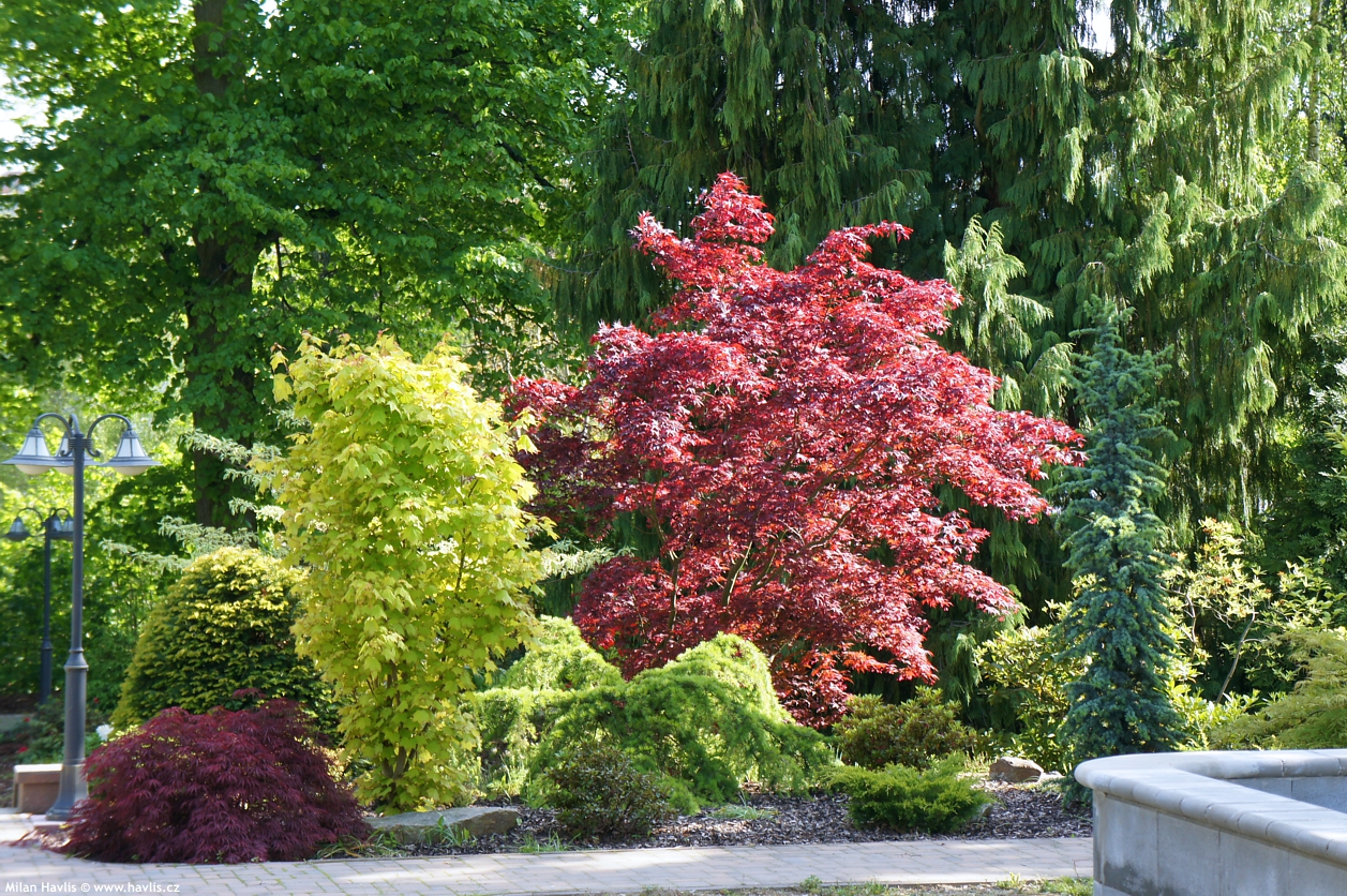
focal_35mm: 81
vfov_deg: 16.8
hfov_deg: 25.1
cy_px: 448
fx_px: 3028
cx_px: 674
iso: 200
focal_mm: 54
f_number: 5.6
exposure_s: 1/125
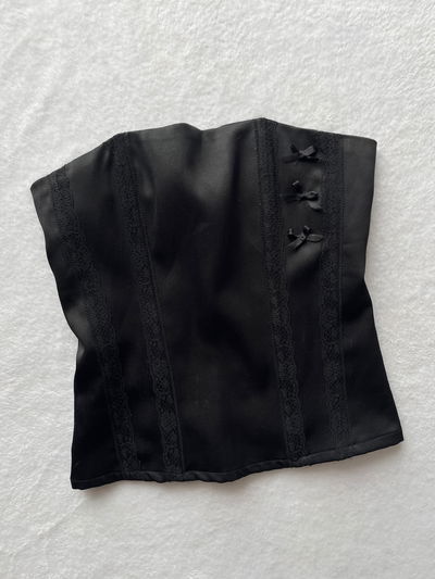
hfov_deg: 53.1
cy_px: 290
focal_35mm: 26
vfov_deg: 67.3
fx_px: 435
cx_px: 218
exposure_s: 1/207
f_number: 1.6
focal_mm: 5.1
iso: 40
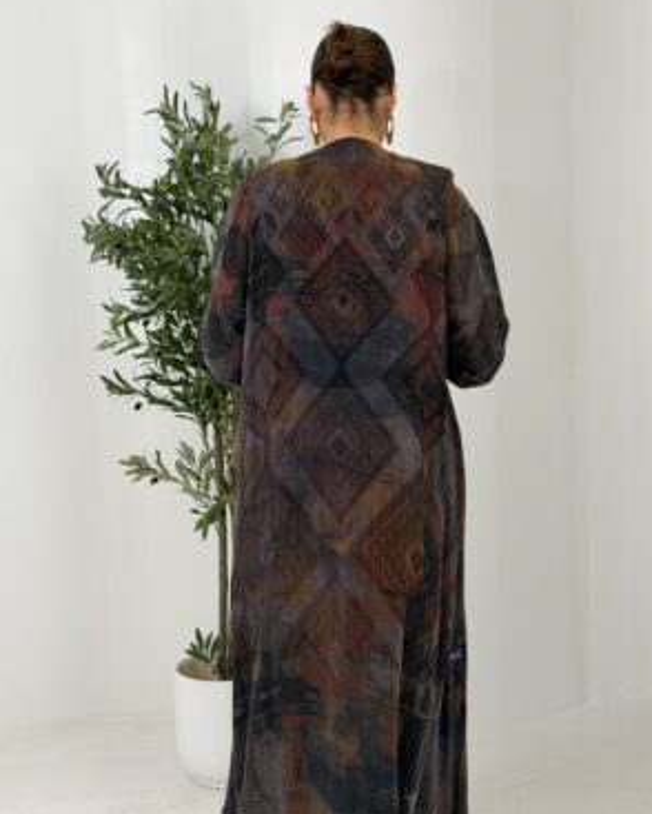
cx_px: 330
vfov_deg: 36.6
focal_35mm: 51
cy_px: 379
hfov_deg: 29.7
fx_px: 1229
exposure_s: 1/411
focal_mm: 6.76
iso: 64
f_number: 1.78
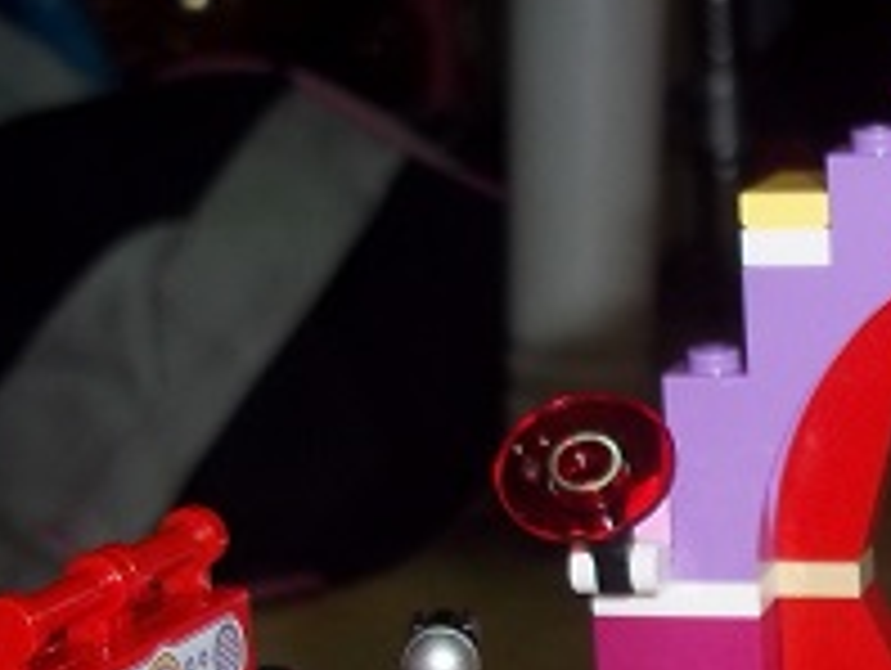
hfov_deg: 17.5
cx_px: 932
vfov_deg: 13.2
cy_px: 863
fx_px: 2809
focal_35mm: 109
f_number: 3.1
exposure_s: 1/30
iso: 80
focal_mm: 6.5
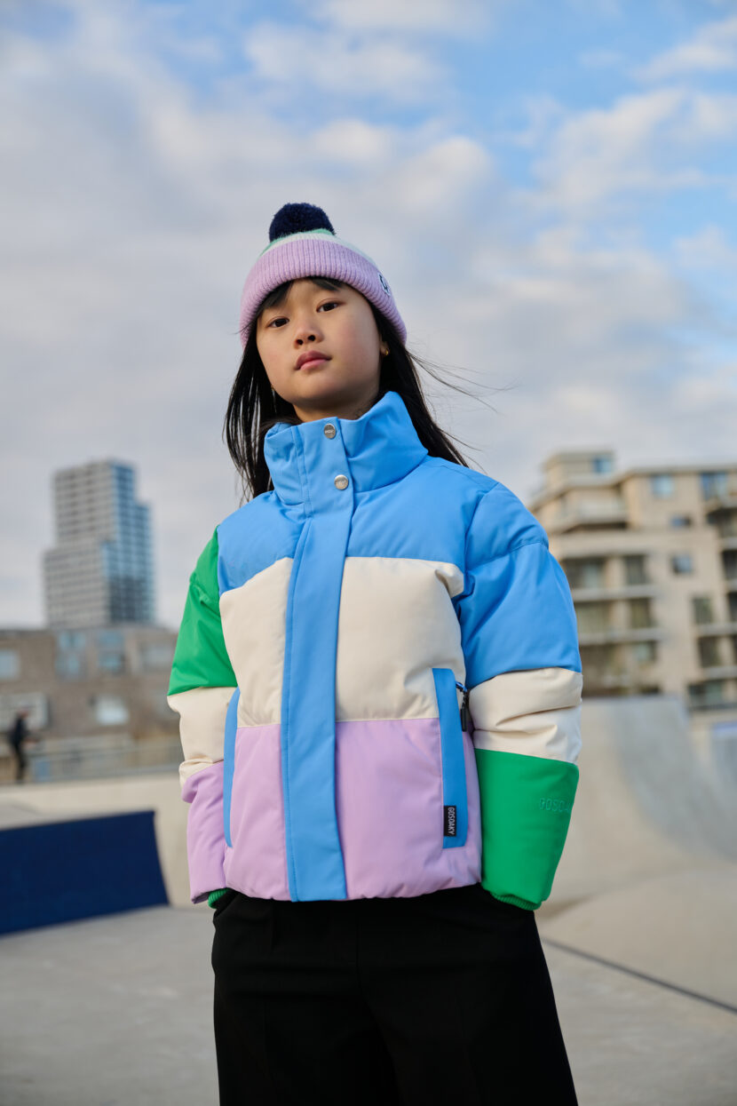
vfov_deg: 48.5
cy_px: 553
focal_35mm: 40
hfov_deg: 33.4
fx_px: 1228
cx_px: 368
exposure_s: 1/1000
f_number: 2.8
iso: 200
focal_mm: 40
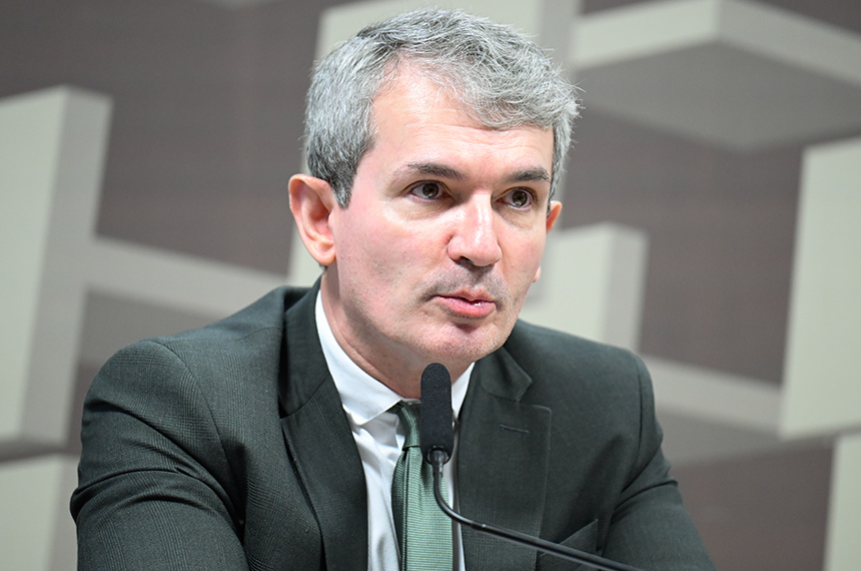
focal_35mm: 300
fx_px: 7162
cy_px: 286
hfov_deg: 6.9
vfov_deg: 4.6
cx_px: 430
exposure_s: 1/160
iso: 2000
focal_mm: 200
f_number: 2.8
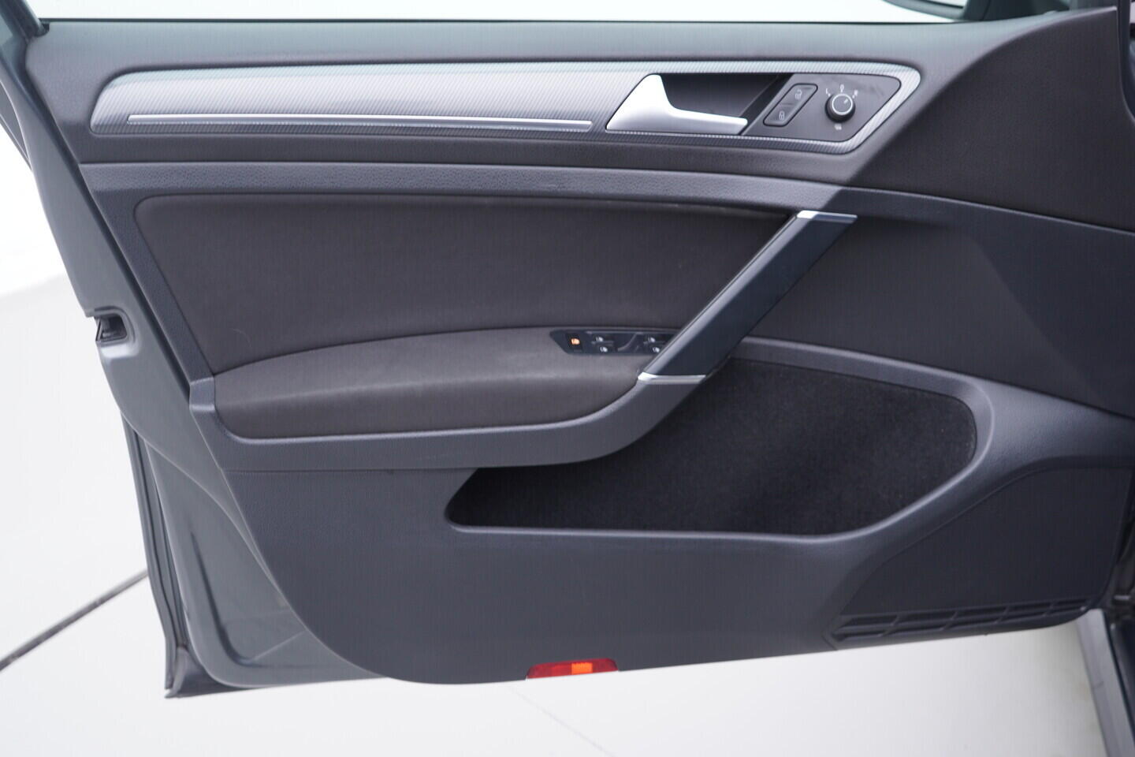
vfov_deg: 36.9
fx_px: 1135
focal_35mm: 36
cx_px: 568
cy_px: 378
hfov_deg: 53.1
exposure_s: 1/40
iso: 160
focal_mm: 24
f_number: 2.8
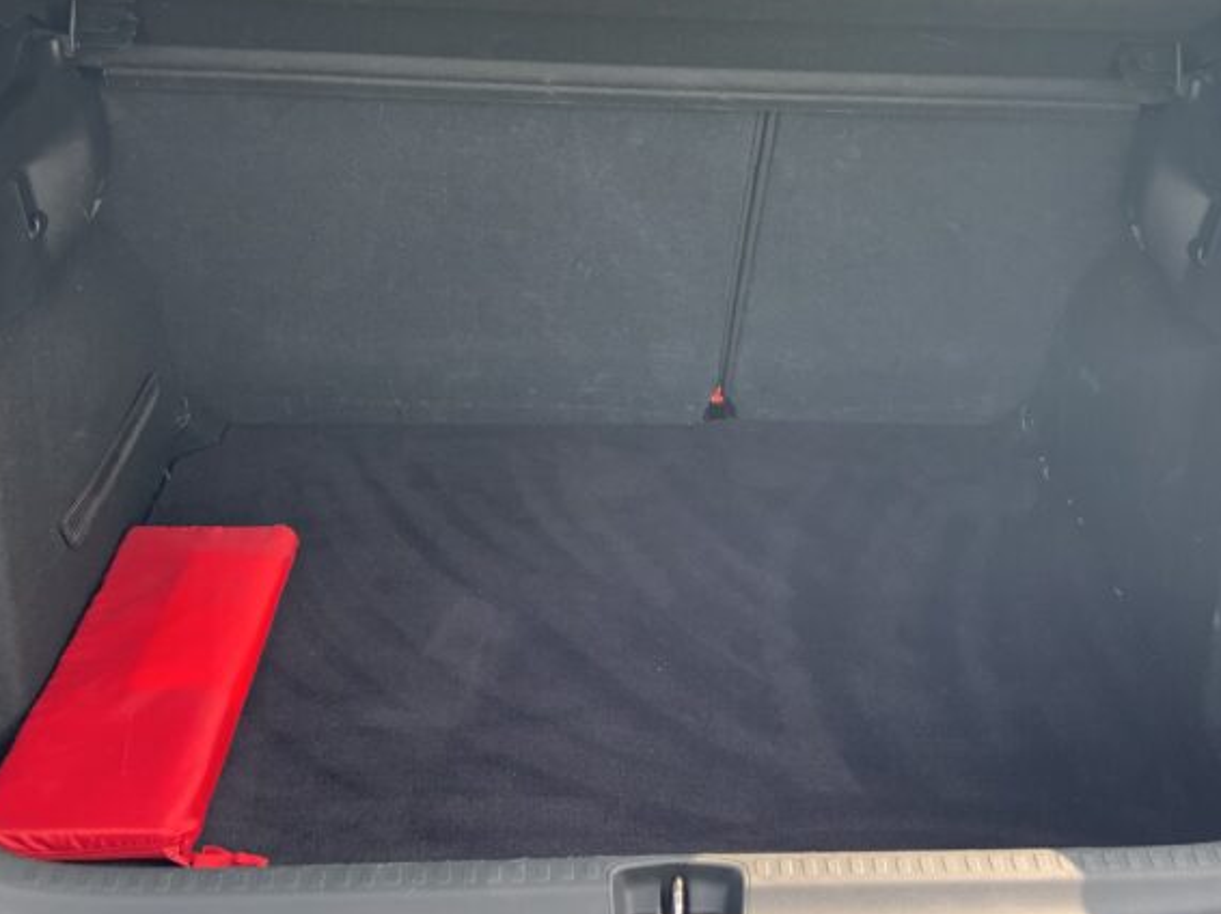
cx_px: 705
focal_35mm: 41
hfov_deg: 45.6
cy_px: 457
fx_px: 1446
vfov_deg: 35.1
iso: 32
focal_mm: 3
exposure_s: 1/122
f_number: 1.8
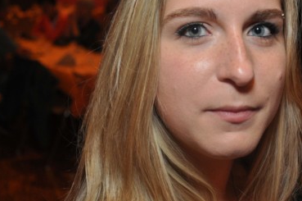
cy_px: 67
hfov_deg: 30.8
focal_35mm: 65
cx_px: 195
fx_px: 545
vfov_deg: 20.8
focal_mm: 32
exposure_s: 1/60
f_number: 4.2
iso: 800
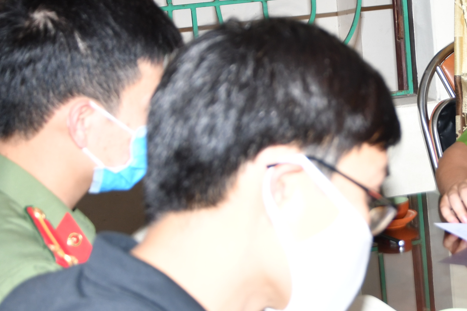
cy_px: 133
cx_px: 420
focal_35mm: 110
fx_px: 1427
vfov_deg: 12.4
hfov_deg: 18.3
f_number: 4
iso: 250
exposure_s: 1/200
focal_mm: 28
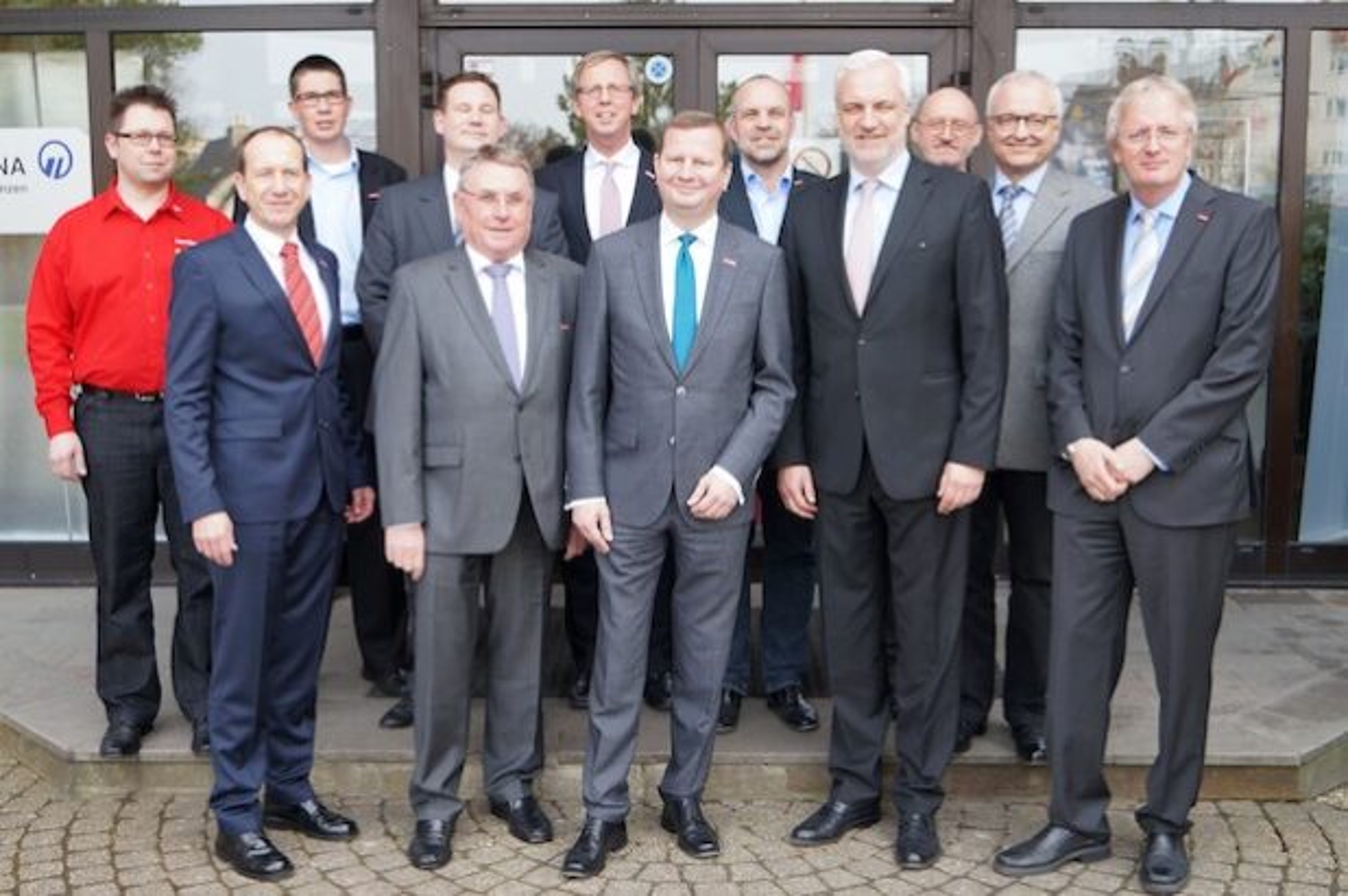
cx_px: 674
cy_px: 448
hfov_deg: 46.4
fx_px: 1571
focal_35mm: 42
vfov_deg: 31.8
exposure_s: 1/60
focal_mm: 28
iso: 200
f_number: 4.5
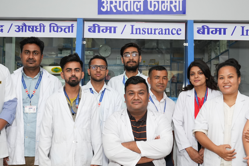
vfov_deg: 27.5
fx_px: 339
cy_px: 101
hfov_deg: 40.3
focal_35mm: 49
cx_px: 127
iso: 1600
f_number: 4.5
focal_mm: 32
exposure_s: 1/200
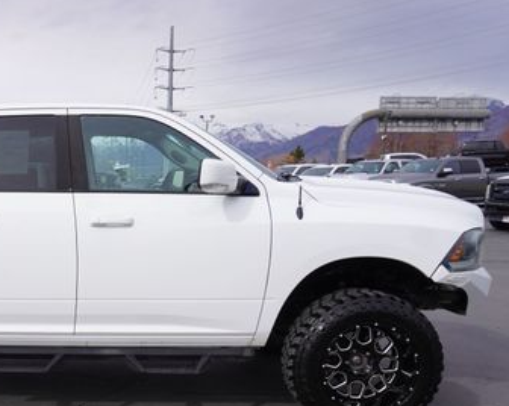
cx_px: 52
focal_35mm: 43
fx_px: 647
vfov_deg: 34.3
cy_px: 289
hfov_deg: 39.8
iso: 100
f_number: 8
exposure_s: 1/250
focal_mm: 16
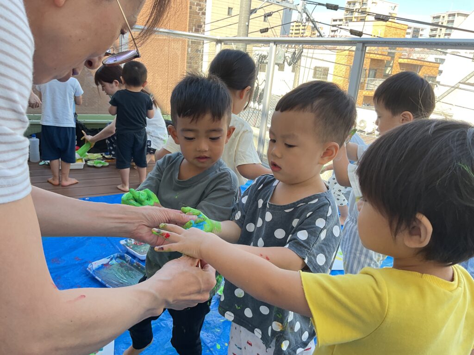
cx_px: 237
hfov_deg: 61.7
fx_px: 397
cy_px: 178
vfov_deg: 48.2
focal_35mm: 29
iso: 16
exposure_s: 1/156
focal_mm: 3
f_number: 1.8
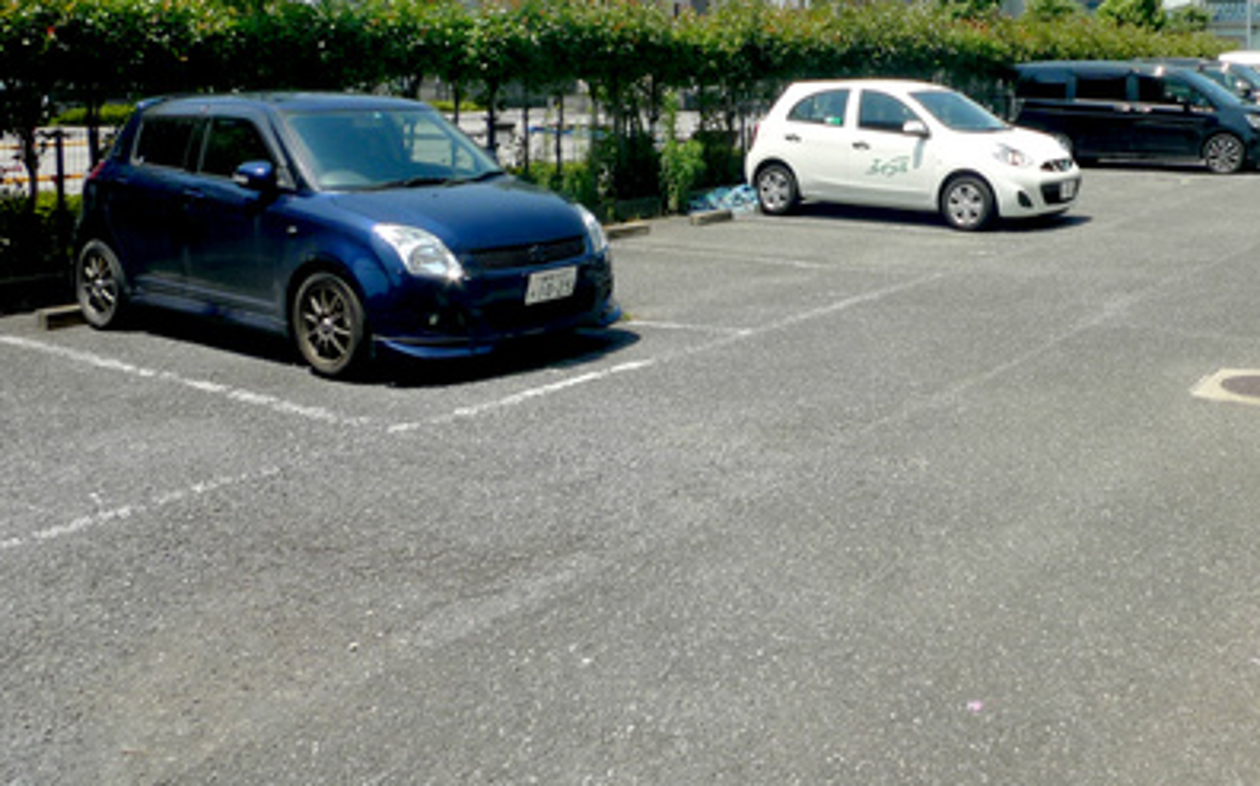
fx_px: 1544
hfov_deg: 43.0
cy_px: 129
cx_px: 945
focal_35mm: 45
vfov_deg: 27.8
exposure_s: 1/500
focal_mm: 5.1
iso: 100
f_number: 4
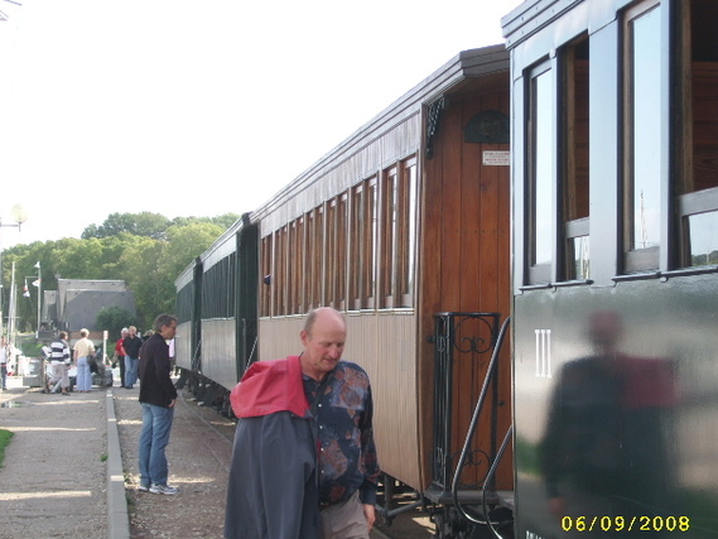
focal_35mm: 98
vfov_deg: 15.1
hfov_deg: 20.0
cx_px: 346
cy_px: 276
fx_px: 2033
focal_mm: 15.53
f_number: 4.6
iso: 50
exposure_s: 1/136
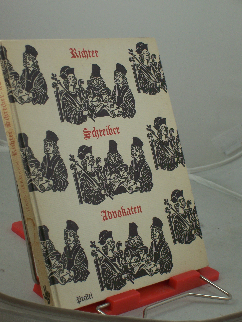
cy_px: 160
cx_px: 120
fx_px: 960
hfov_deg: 14.4
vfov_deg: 19.1
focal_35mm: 103
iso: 100
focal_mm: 16.8
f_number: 4.6
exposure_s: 1/100
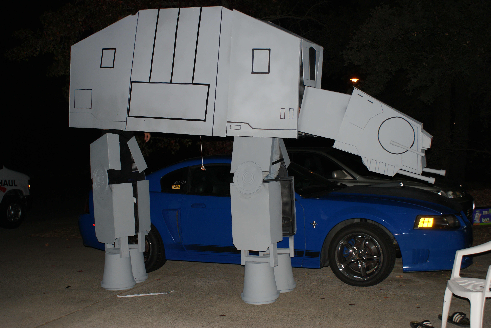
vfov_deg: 32.0
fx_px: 574
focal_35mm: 42
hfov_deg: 46.3
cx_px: 246
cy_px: 164
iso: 400
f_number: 4.5
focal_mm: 28
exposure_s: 1/60
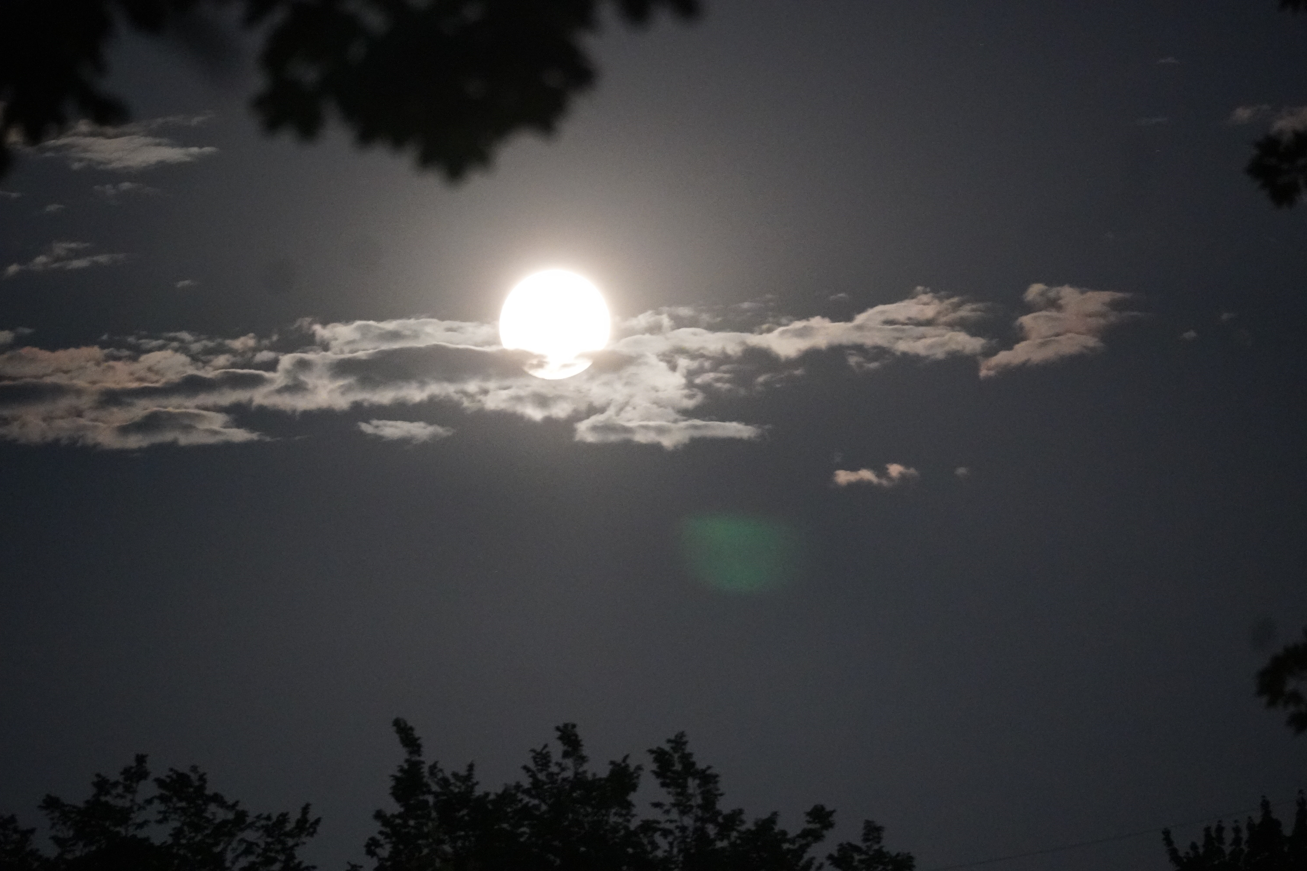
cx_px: 654
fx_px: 10401
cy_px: 436
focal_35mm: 286
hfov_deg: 7.2
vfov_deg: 4.8
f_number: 5.6
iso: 6400
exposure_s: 1/5
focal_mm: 191
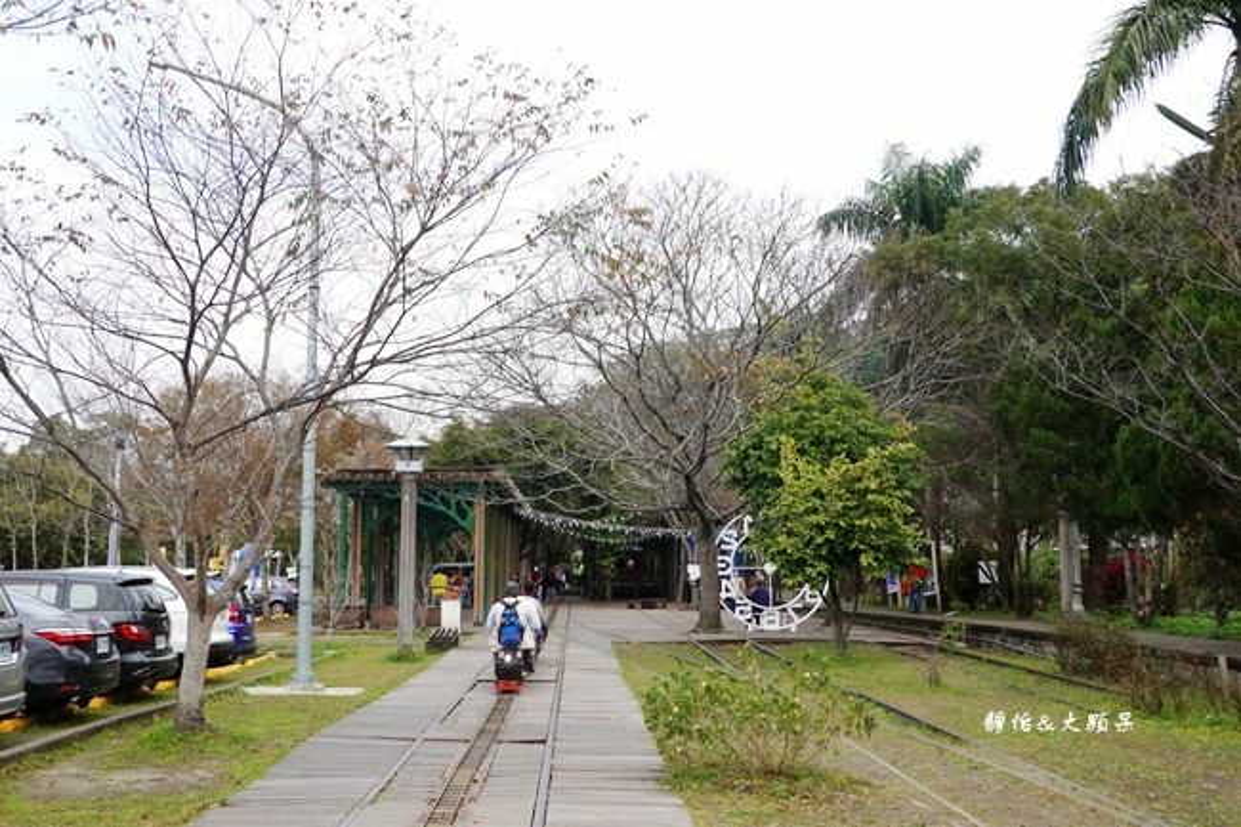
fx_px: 1378
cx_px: 620
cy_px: 414
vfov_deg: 33.4
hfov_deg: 48.5
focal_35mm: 40
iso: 125
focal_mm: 14.99
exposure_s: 1/320
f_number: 4
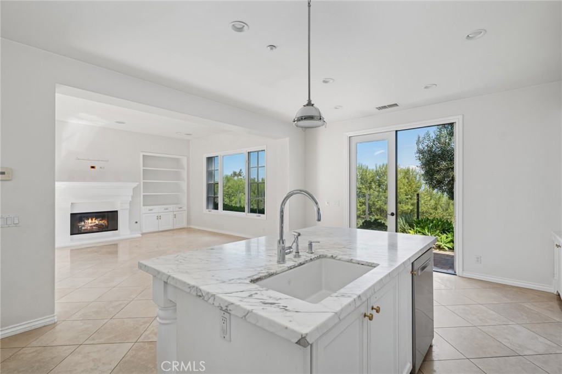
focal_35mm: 16
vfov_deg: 73.7
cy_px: 187
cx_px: 281
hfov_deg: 96.8
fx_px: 250
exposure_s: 1/125
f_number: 9
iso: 100
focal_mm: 16
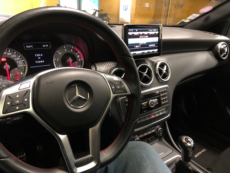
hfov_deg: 63.4
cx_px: 115
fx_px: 186
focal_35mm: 28
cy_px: 86
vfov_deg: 49.7
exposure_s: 1/4
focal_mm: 4
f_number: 1.8
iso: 100
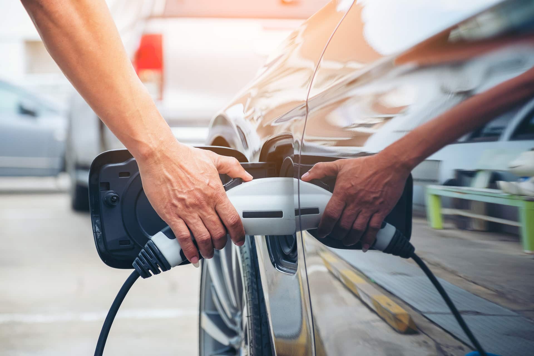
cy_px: 178
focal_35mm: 83
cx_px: 267
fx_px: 1231
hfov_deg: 24.5
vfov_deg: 16.5
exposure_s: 1/400
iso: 400
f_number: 2.8
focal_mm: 55
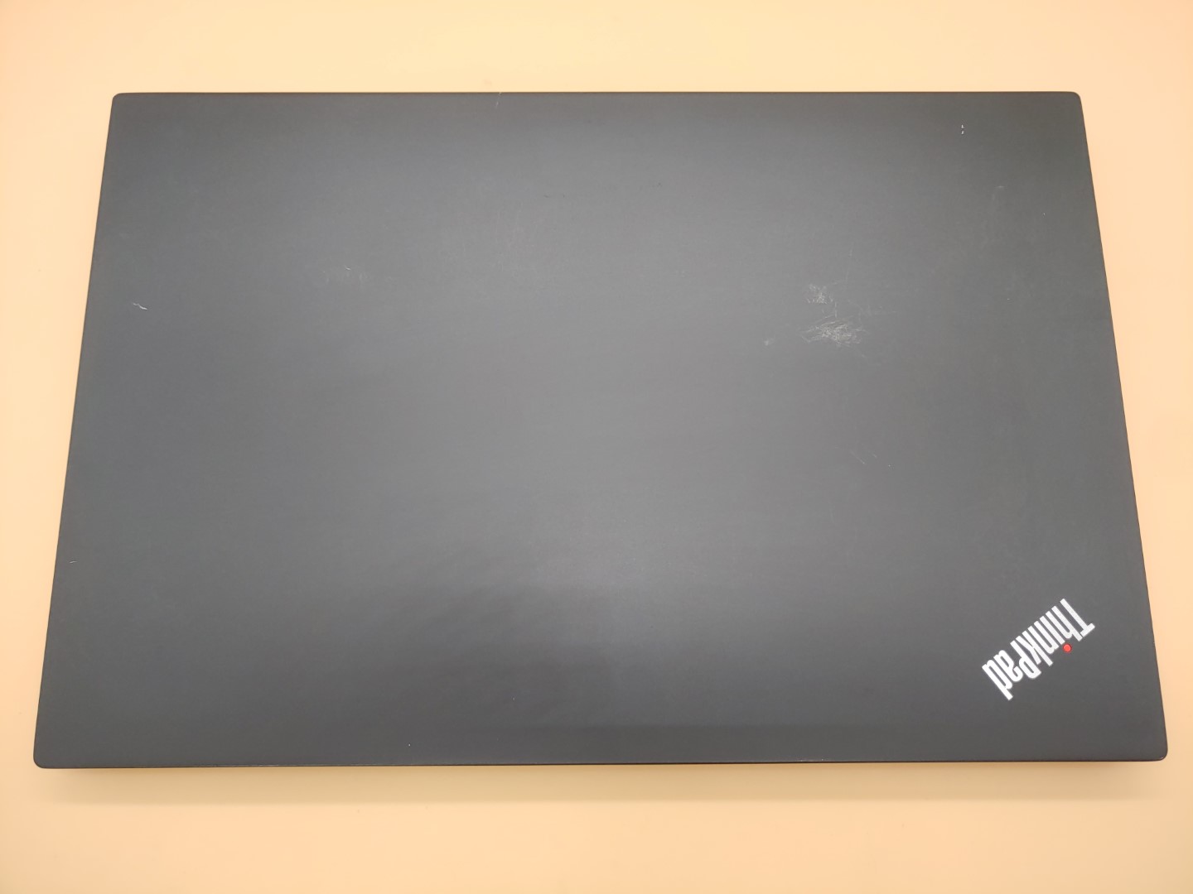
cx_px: 596
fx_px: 896
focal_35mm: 26
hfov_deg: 67.3
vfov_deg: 53.1
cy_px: 447
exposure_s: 1/63
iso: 50
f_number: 1.8
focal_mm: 4.36
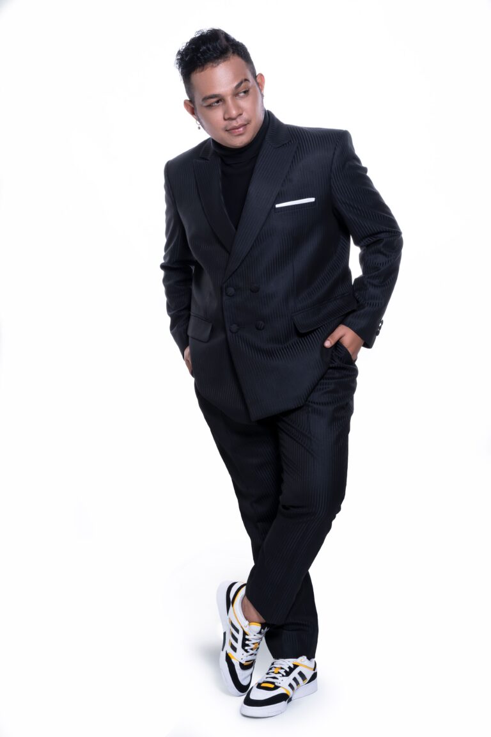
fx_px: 1125
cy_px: 368
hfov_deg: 24.6
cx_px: 246
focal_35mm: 55
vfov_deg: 36.2
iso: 160
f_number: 13
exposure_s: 1/125
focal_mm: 55
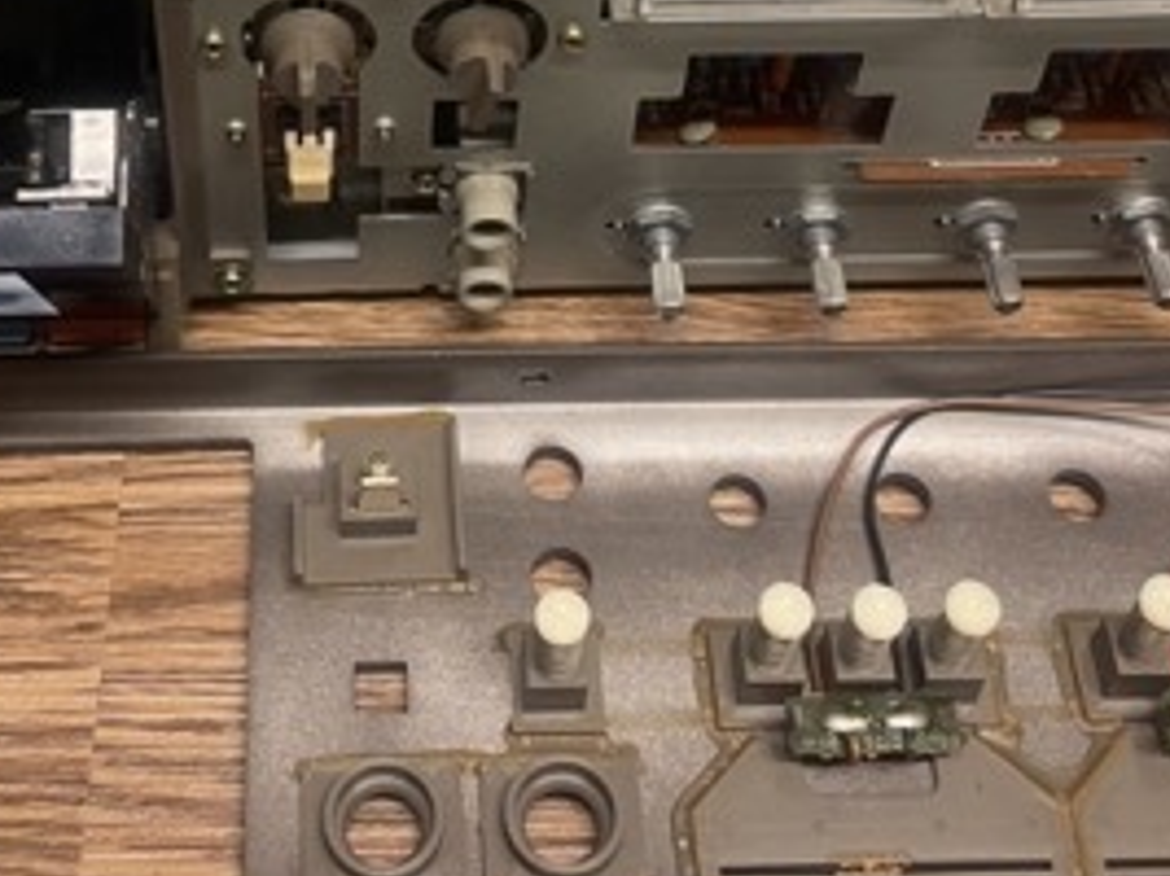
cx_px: 425
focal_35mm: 60
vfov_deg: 23.1
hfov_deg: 32.0
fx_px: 2027
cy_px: -57
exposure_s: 1/50
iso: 200
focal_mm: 5.1
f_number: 1.6
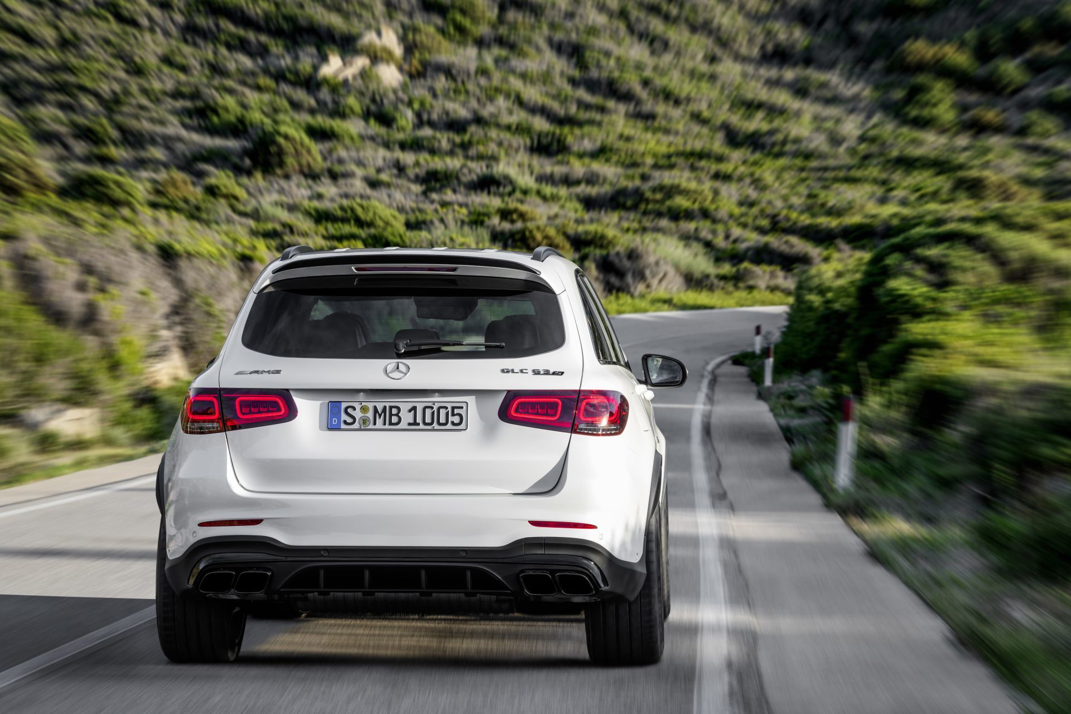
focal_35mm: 135
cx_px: 536
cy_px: 357
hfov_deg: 15.2
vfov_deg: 10.2
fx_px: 4016
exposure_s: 1/25
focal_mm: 135
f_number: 11
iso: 31
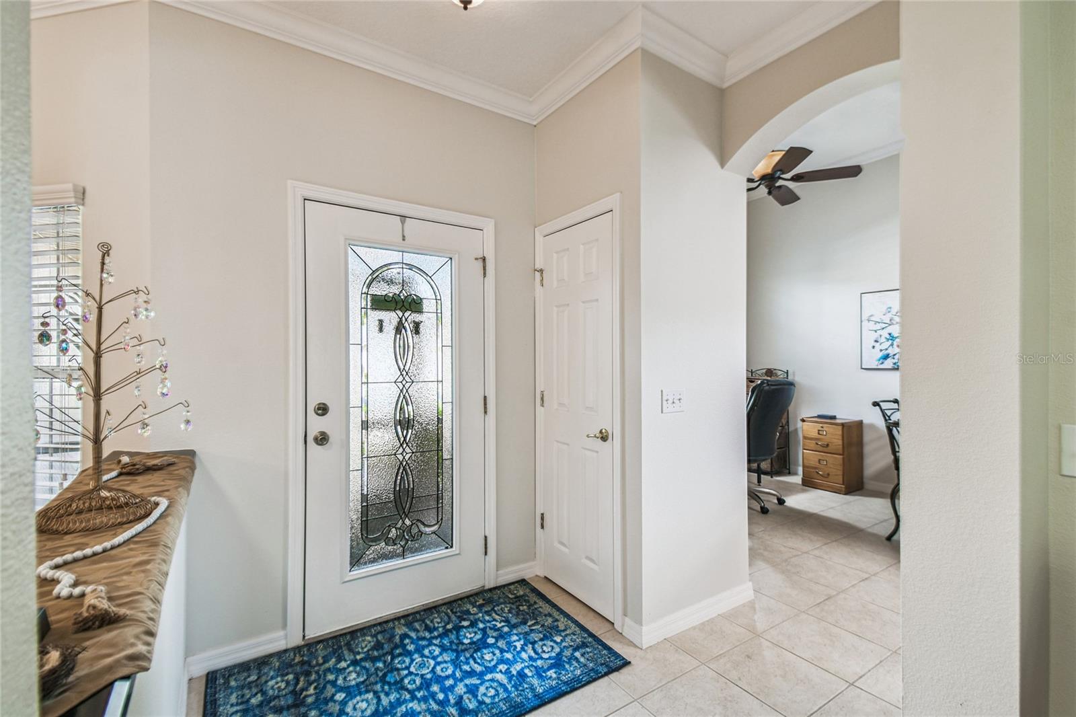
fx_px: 448
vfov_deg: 77.3
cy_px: 358
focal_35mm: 15
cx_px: 538
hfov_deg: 100.4
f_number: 7.1
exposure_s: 1/10
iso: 100
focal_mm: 10
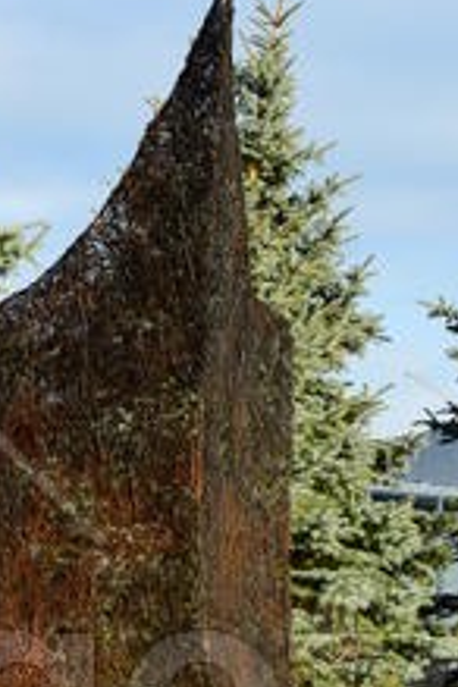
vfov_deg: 16.8
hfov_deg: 11.5
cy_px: 709
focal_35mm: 119
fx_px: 2271
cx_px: 268
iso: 100
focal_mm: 30
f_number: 9
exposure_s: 1/80
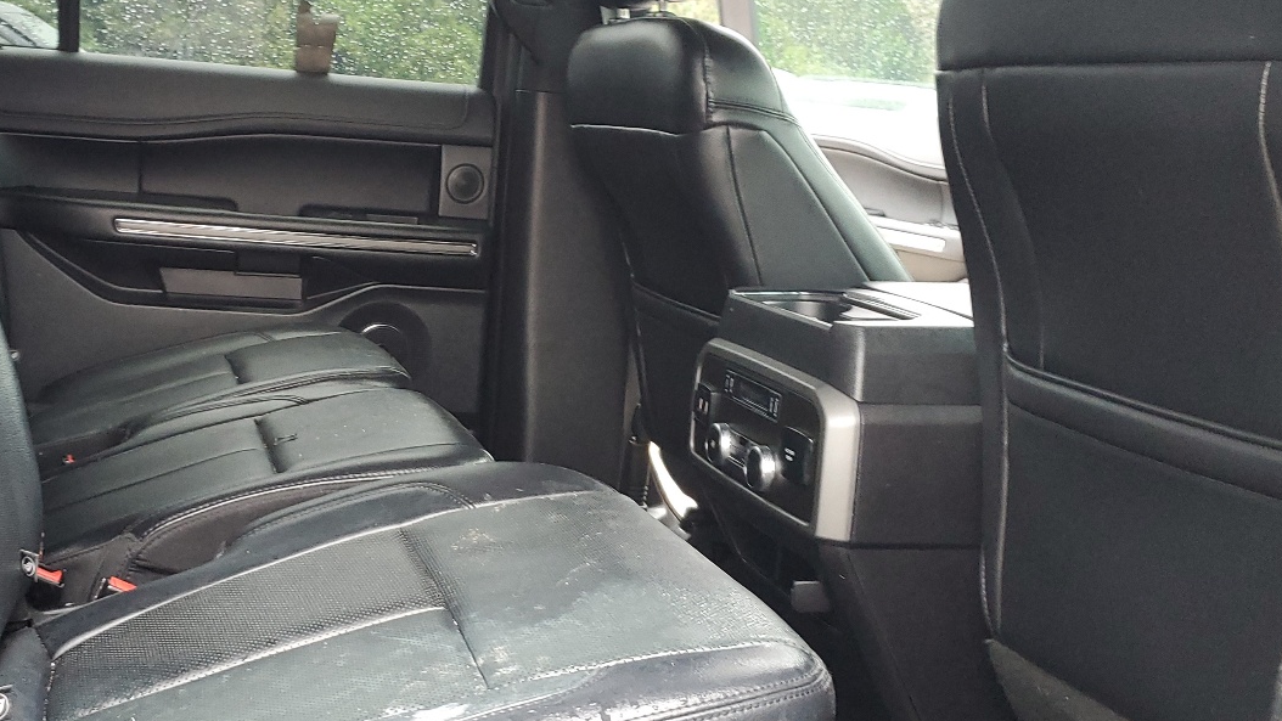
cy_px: 378
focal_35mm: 43
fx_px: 1462
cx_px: 381
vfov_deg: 27.7
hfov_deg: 46.3
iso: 158
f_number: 1.5
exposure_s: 1/60.2
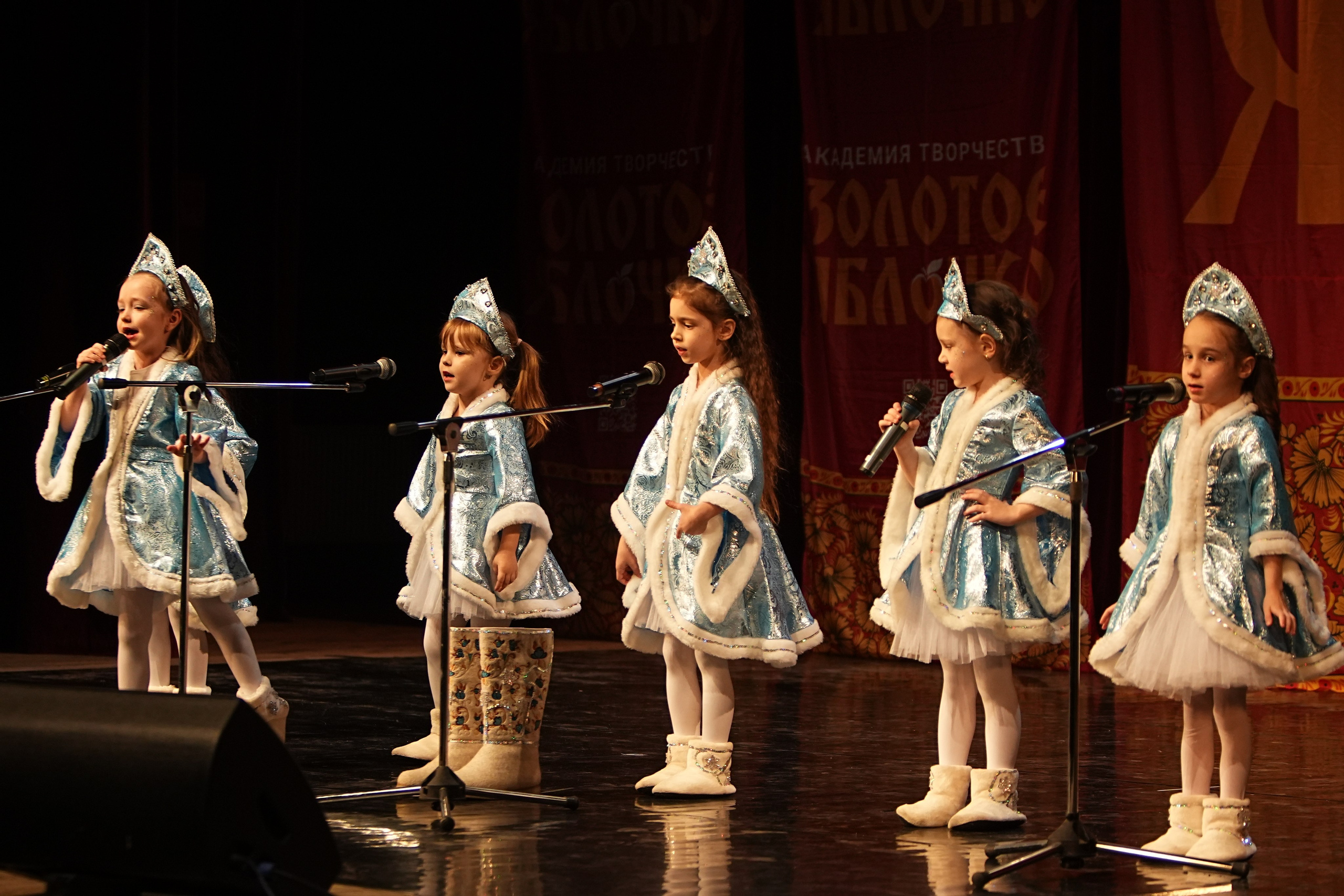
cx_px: 672
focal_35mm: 117
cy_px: 448
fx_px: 4368
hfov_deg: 17.5
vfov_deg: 11.7
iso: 1250
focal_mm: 78
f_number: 2.8
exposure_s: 1/400
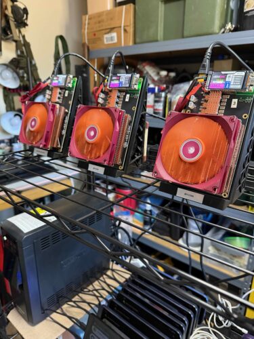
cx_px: 127
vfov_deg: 71.6
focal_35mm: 24
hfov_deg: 56.8
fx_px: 235
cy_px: 170
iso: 800
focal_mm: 6.76
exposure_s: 1/50
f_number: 1.78
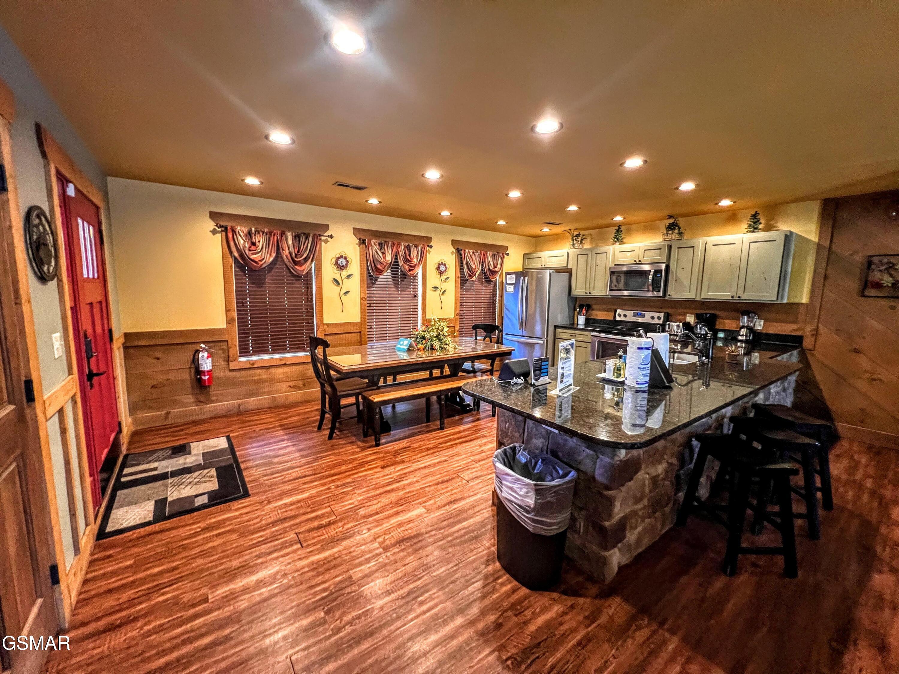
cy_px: 337
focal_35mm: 13
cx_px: 450
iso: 800
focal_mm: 1.57
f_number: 1.8
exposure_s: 1/60
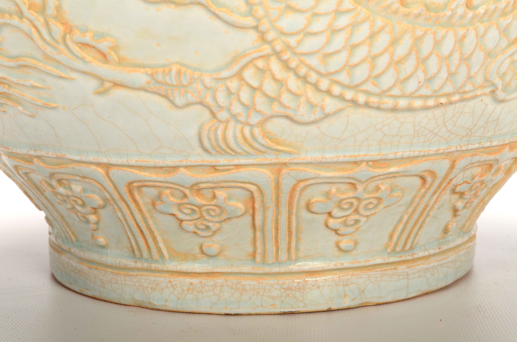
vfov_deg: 16.5
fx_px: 1182
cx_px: 258
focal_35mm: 82
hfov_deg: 24.7
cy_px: 171
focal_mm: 55
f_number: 18
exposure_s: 1/160
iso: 100
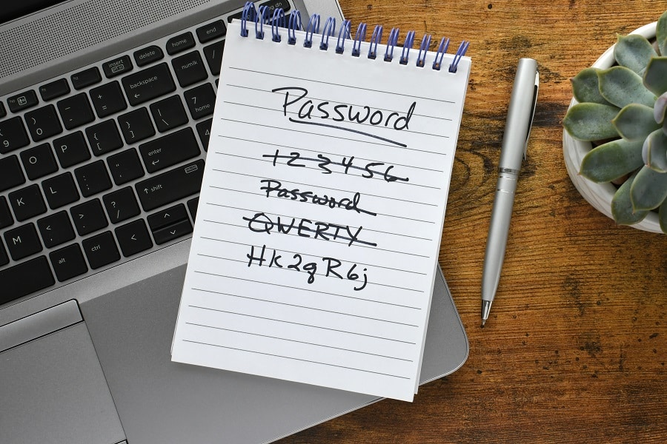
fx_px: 973
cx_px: 334
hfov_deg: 37.9
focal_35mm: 52
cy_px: 222
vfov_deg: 25.8
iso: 200
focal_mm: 35
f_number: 9
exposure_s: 1/25
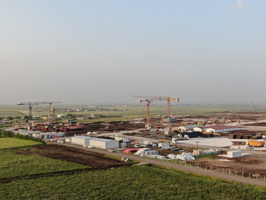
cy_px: 100
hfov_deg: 41.2
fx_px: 353
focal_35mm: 46
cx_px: 133
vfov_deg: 31.5
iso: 100
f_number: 3.7
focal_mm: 8.06
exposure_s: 1/200
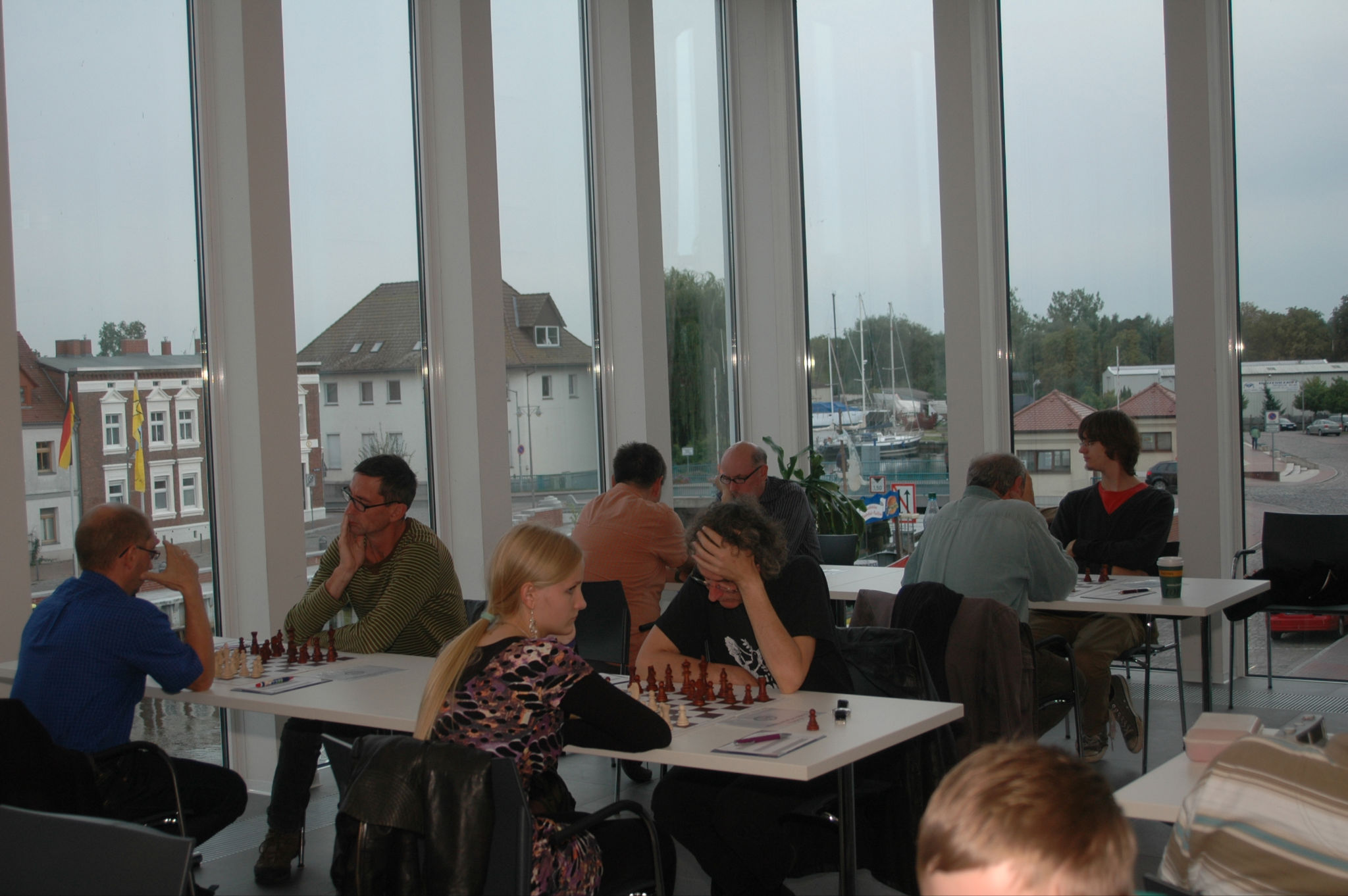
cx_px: 674
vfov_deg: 28.9
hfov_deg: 42.4
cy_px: 448
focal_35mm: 46
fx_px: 1740
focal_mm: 31
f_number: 5
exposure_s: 1/100
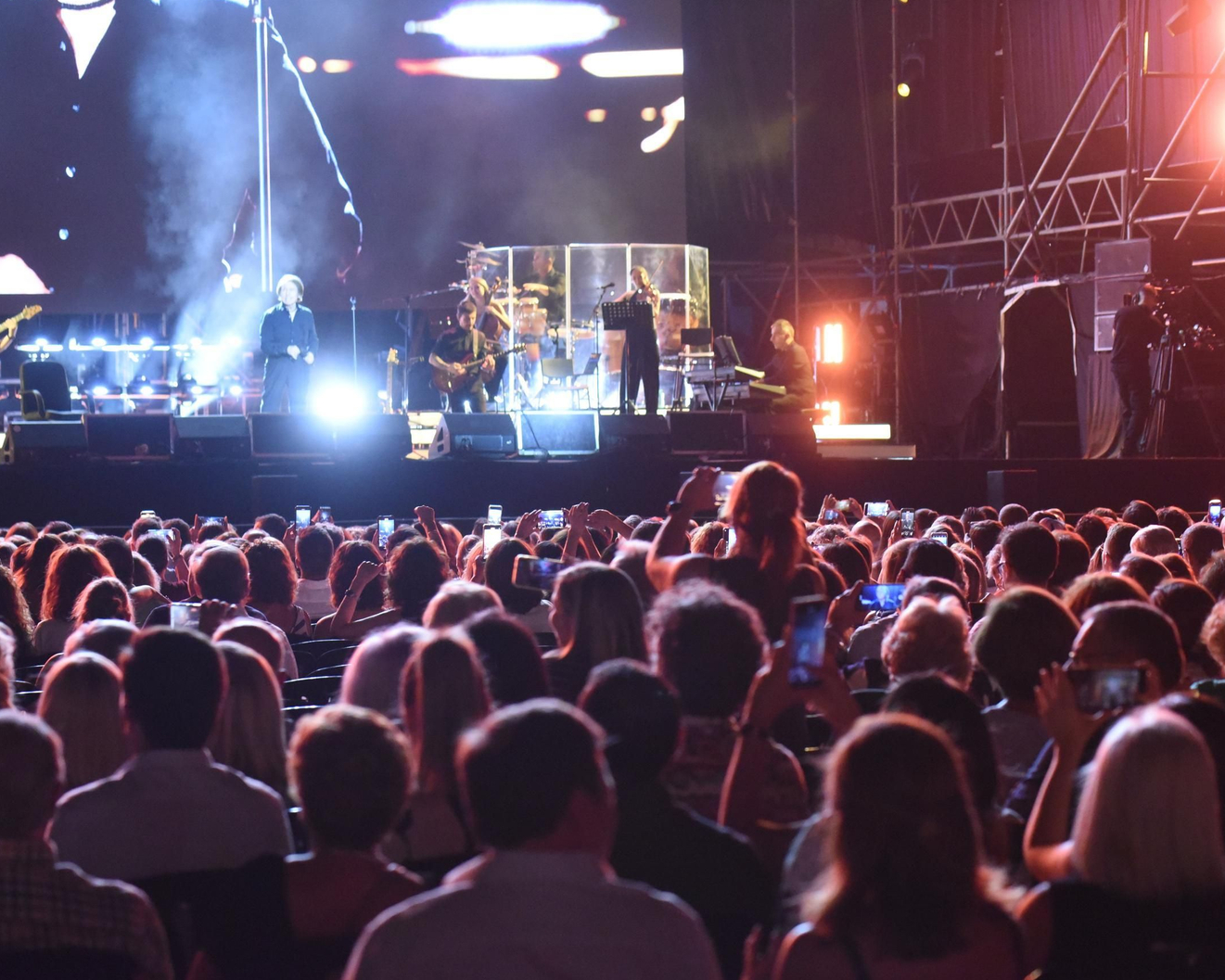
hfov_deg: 17.8
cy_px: 491
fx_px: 3916
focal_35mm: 108
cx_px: 620
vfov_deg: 14.3
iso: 9000
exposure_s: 1/200
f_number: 4
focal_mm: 95
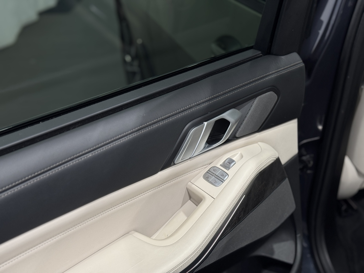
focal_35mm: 48
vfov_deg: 30.3
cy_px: 136
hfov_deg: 39.7
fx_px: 505
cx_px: 182
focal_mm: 6.76
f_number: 1.78
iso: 50
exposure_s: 1/50
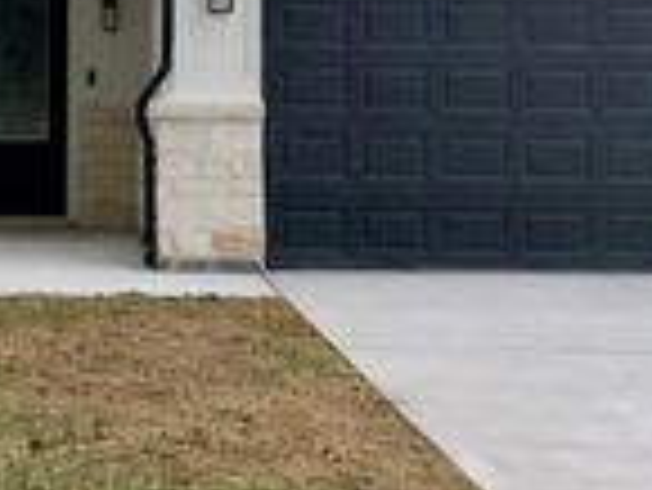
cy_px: 124
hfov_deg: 19.4
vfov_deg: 14.8
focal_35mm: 100
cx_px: 112
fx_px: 1885
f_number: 1.8
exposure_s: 1/562
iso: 16
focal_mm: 3
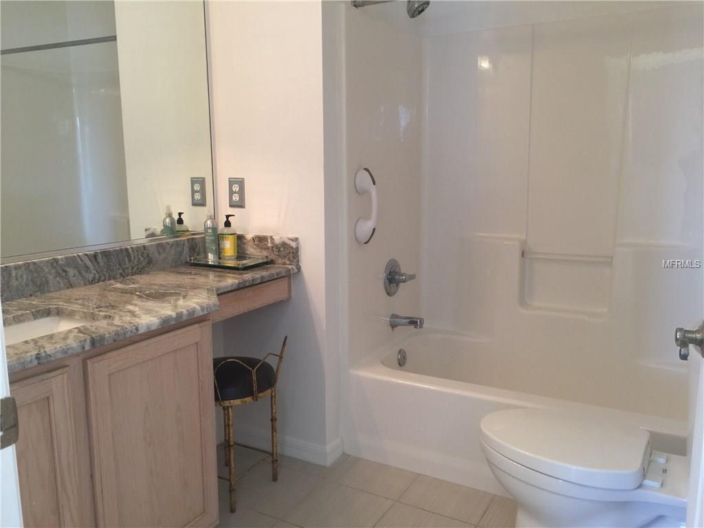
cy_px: 264
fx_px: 590
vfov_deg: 48.2
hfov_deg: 61.7
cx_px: 352
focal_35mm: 29
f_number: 2.2
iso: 50
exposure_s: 1/15
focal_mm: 4.15
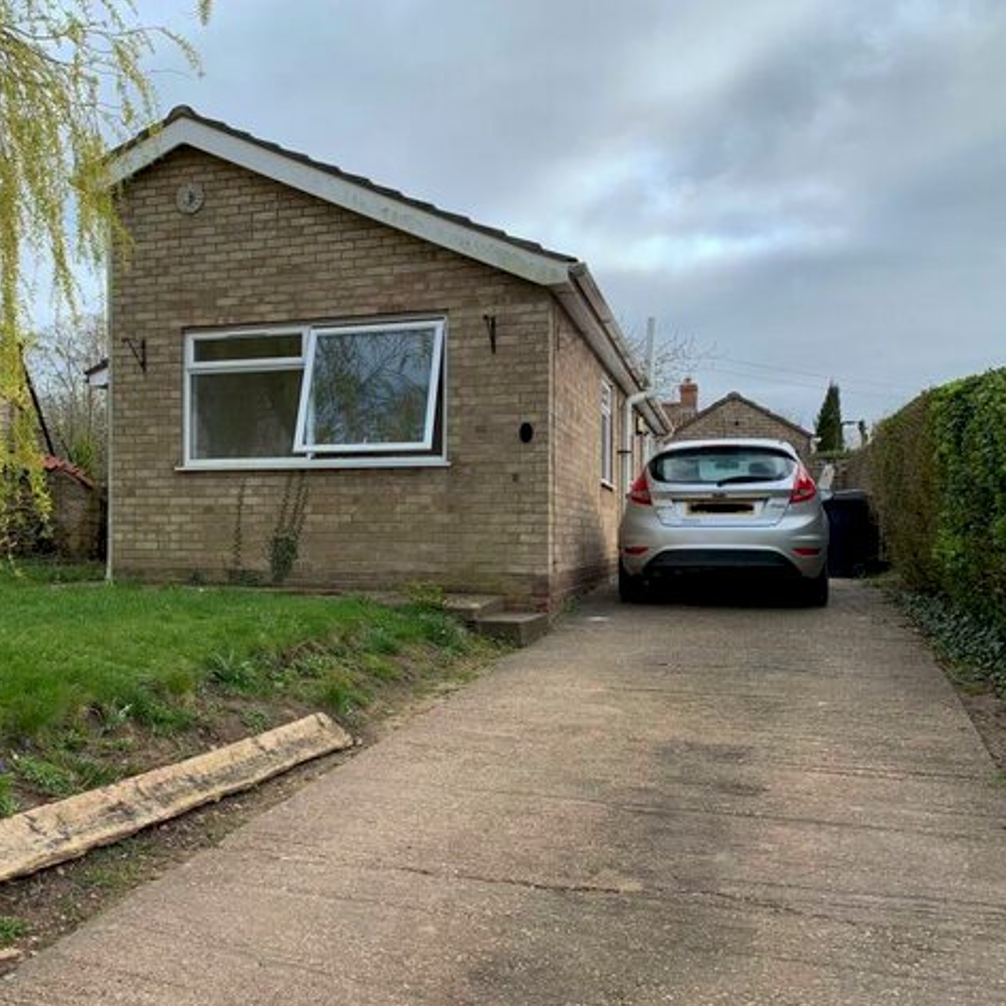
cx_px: 304
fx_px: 1118
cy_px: 524
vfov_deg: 48.4
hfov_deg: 47.3
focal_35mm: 34
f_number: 1.8
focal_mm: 4.25
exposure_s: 1/864
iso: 25
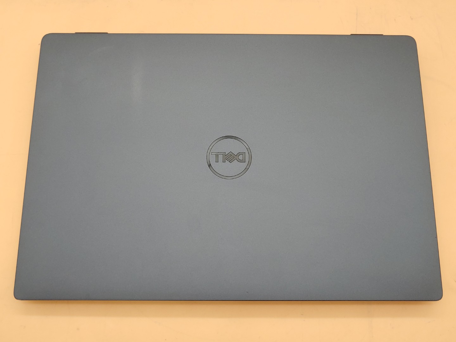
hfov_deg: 51.4
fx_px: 474
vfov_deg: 39.7
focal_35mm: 36
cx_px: 228
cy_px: 171
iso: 50
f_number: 1.8
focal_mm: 4.36
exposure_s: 1/81
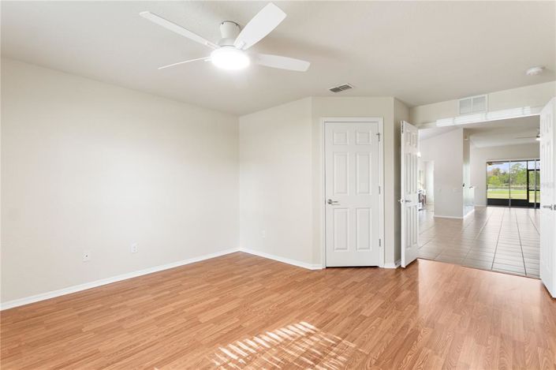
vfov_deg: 77.2
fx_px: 231
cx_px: 278
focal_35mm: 15
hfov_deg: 100.4
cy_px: 185
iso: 100
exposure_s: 1/125
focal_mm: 10
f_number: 4
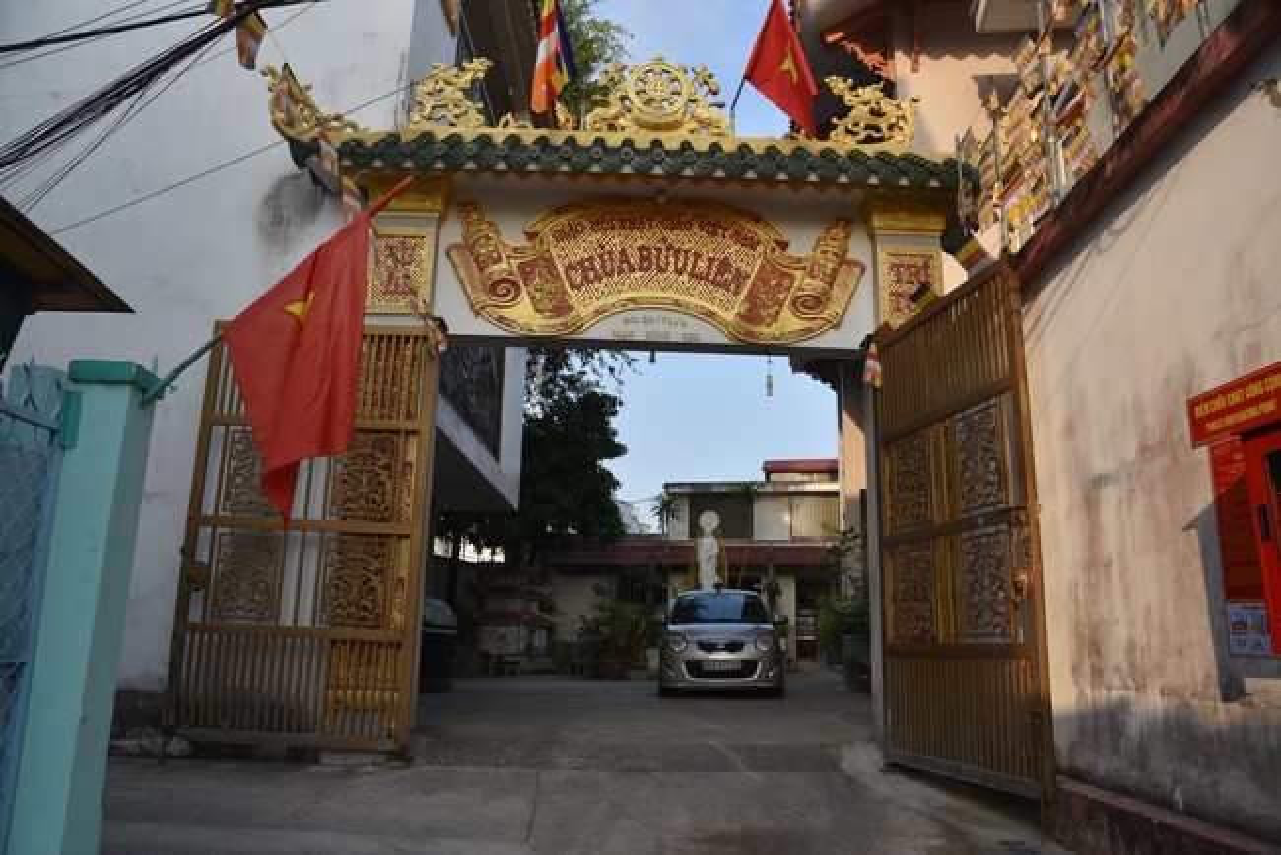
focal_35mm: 24
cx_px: 640
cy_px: 428
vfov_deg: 53.2
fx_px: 854
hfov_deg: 73.7
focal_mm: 24
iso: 280
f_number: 8
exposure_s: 1/250
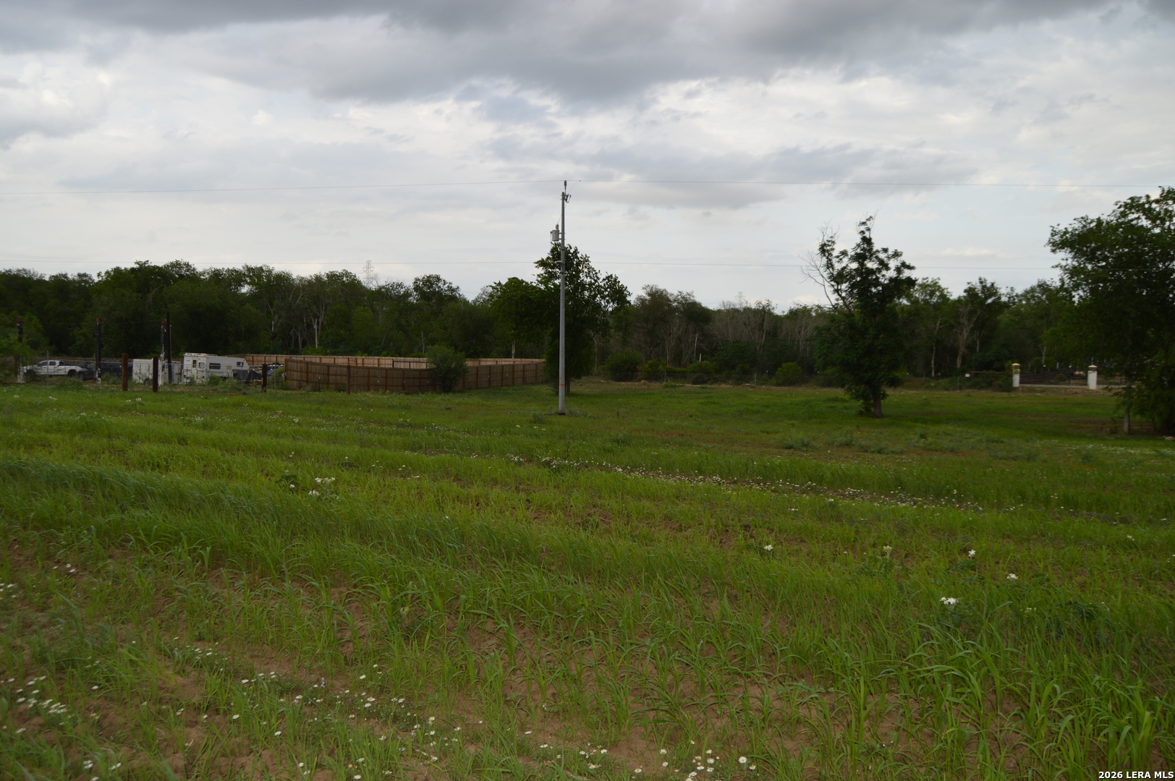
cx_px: 588
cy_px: 390
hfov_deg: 67.4
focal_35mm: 27
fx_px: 881
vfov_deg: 47.9
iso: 100
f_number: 4.5
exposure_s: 1/200
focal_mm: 18
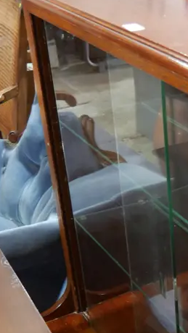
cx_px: 242
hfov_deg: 16.8
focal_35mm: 68
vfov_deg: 30.6
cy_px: 242
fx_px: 602
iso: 1250
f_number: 3.5
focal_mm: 14
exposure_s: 1/60
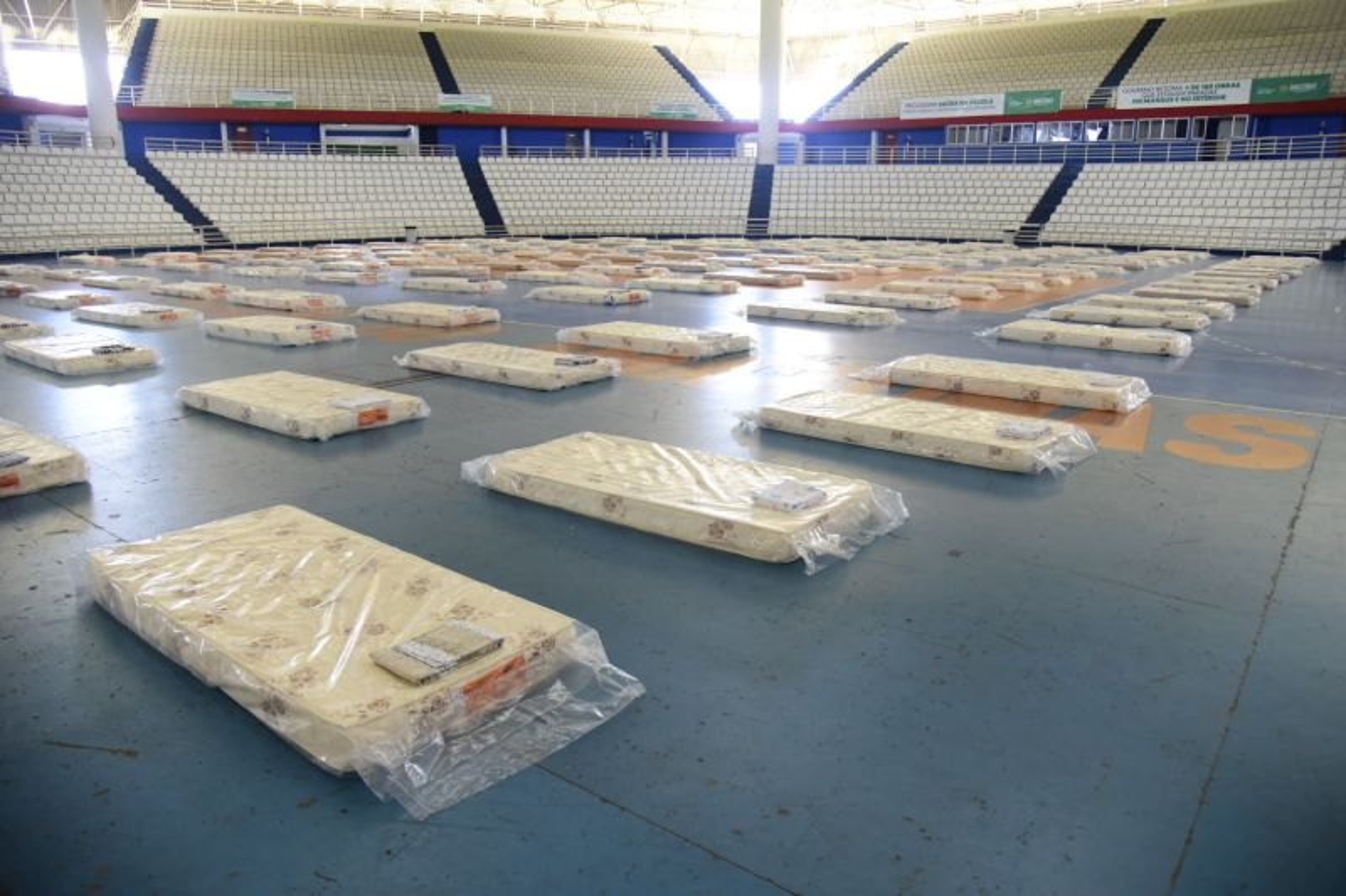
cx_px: 673
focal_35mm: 24
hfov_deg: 73.8
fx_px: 897
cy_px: 448
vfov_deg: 53.1
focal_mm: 24
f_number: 4
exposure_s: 1/200
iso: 2500
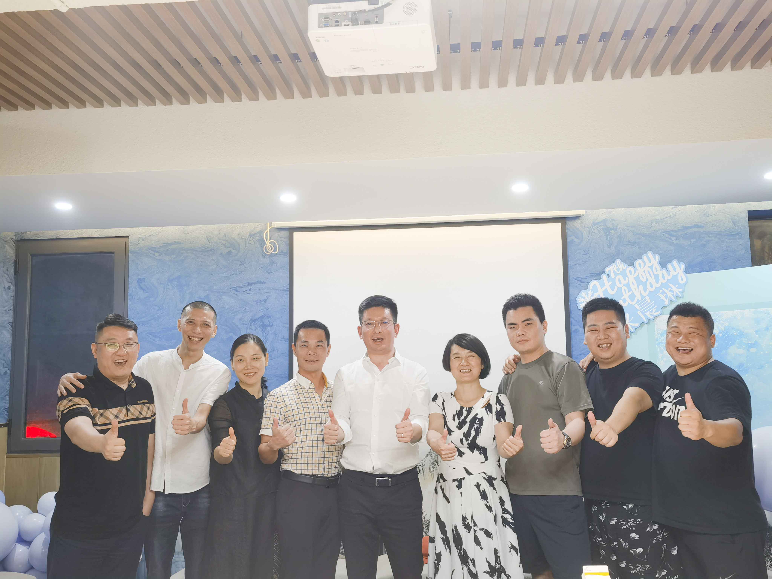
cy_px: 290
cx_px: 386
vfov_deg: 40.7
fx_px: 781
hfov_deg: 52.6
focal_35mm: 35
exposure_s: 1/50
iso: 125
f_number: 1.9
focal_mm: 6.67
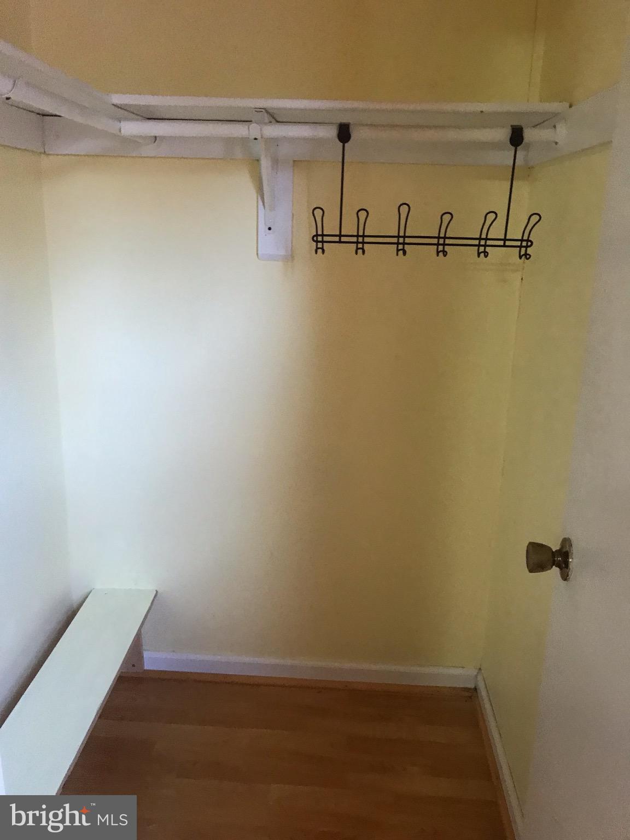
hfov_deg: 49.7
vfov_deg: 63.4
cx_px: 315
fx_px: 679
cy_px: 420
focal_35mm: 28
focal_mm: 3.99
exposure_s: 1/15
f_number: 1.8
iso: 80
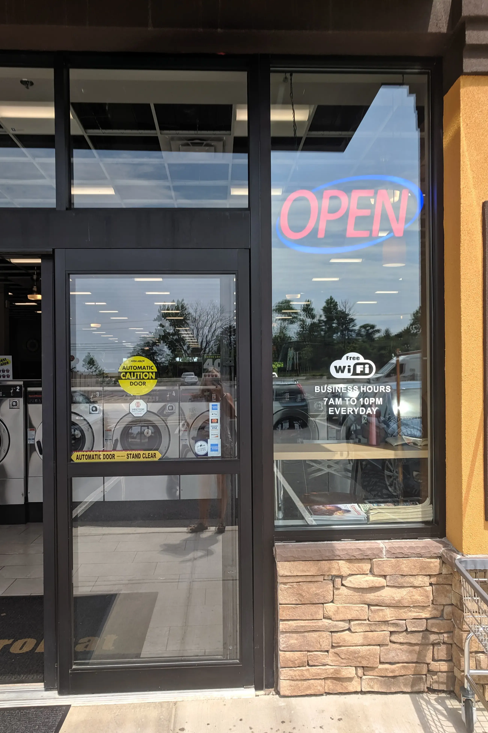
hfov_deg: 46.4
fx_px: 569
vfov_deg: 65.5
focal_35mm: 28
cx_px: 245
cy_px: 378
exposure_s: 1/1330
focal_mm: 4.67
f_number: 2
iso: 49
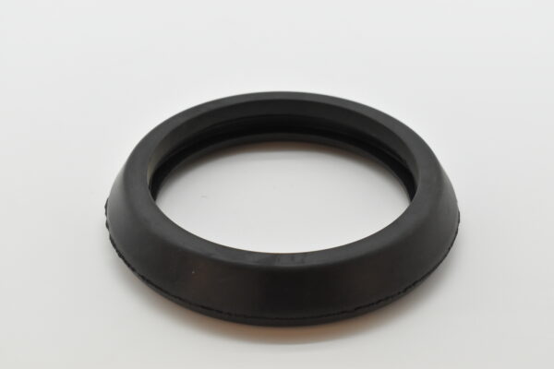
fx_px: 1039
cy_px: 184
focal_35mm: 68
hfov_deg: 29.9
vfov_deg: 20.2
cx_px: 277
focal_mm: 45
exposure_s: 1/1250
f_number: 8
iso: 1600
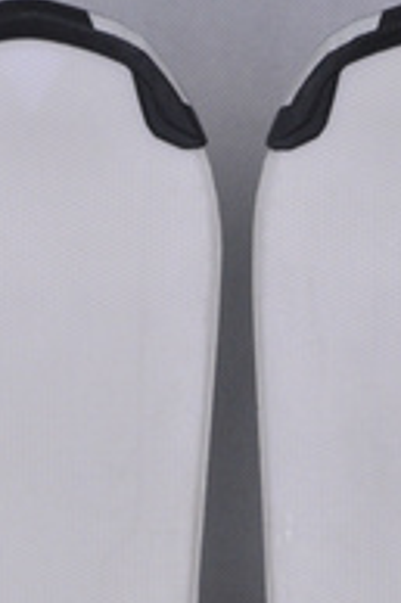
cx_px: 228
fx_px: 6128
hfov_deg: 3.7
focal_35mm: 366
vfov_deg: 5.6
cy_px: 687
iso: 3200
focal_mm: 105
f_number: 11
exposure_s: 1/125
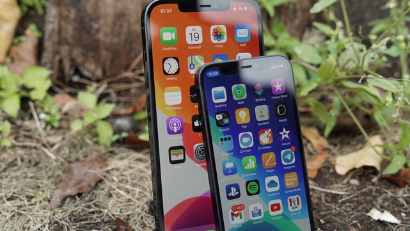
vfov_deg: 17.5
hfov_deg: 30.6
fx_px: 750
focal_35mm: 69
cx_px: 205
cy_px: 135
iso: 320
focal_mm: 51
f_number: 5.6
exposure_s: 1/200
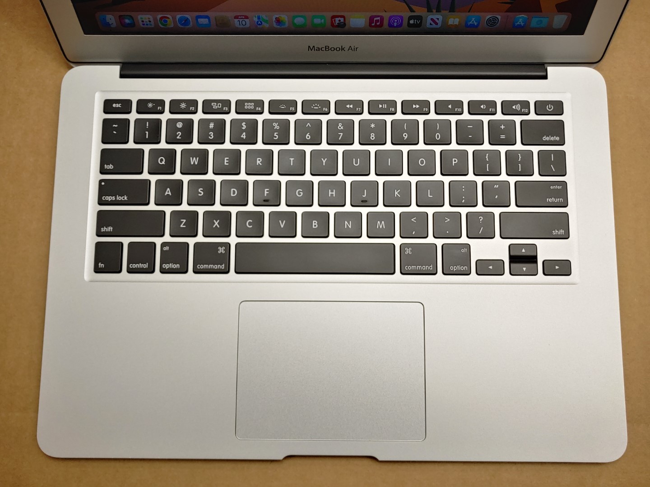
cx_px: 325
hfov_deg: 58.4
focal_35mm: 31
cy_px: 244
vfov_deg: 45.4
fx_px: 582
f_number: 1.8
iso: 50
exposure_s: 1/366
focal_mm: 4.36
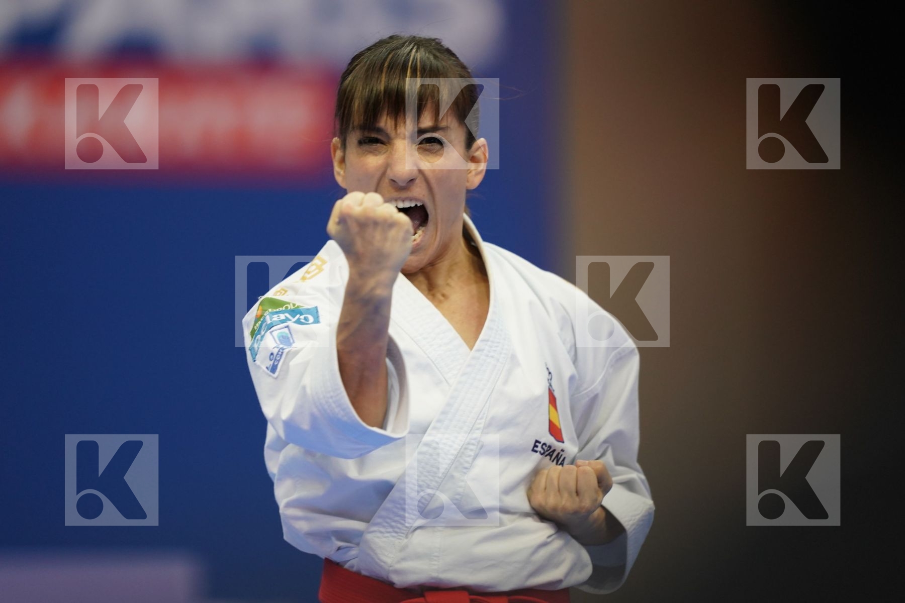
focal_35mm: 400
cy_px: 302
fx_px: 10055
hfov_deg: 5.2
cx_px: 452
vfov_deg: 3.4
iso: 1600
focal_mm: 400
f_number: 2.8
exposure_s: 1/500
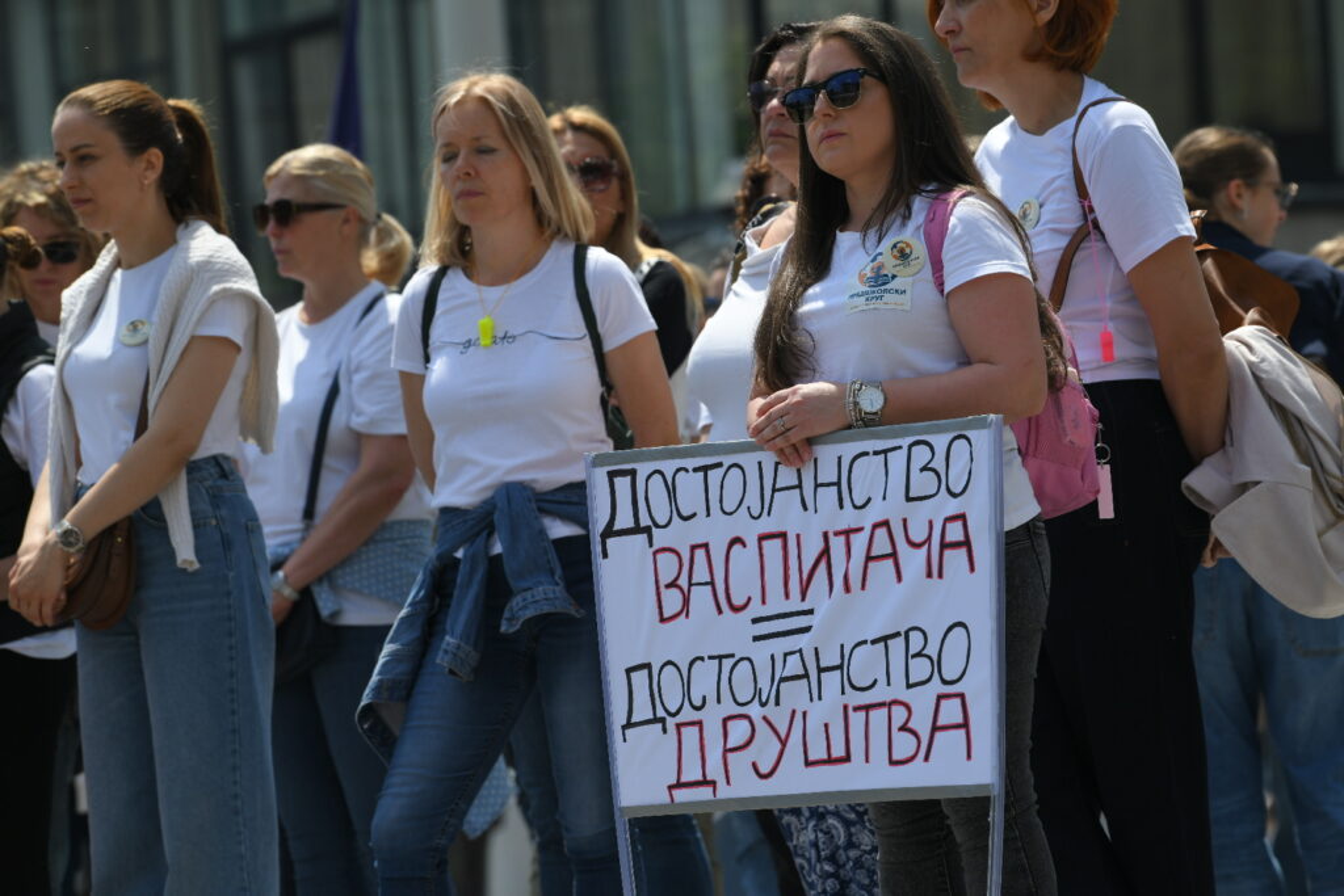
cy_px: 448
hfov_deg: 10.3
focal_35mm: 200
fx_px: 7467
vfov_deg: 6.9
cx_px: 672
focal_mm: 200
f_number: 6.3
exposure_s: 1/1000
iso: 200
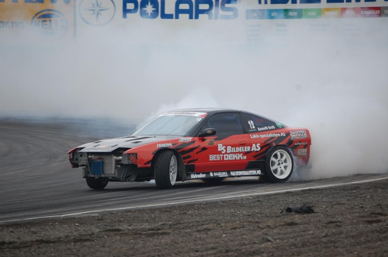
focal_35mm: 300
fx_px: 3228
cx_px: 194
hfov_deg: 6.9
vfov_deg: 4.6
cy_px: 128
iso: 400
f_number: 5.6
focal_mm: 200
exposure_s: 1/640
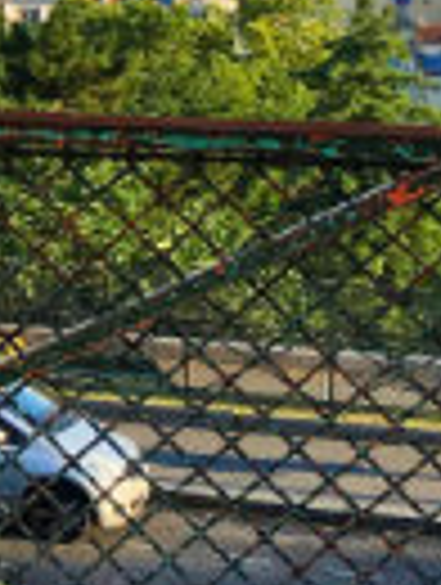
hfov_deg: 8.1
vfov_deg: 11.6
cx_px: -688
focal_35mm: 167
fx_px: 2827
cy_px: -108
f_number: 2.2
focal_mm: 4.2
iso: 25
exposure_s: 1/894
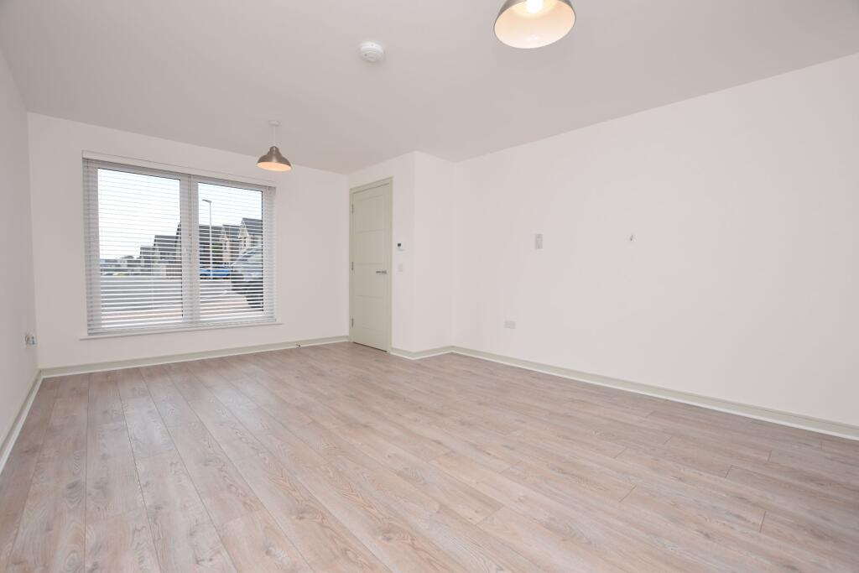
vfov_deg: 77.3
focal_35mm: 15
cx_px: 430
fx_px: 358
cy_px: 286
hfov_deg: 100.4
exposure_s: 1/125
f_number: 5.6
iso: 110
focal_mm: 10
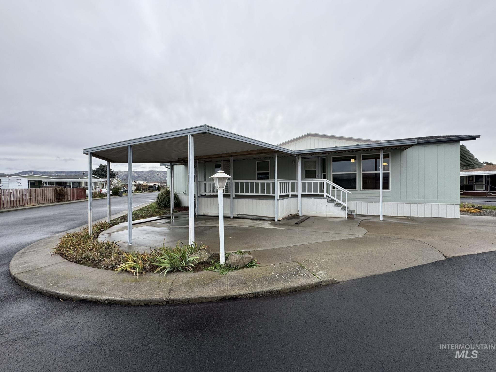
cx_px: 248
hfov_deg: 102.1
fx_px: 201
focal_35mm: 14
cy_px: 186
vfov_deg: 85.7
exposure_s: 1/170
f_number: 2.2
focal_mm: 2.22
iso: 40
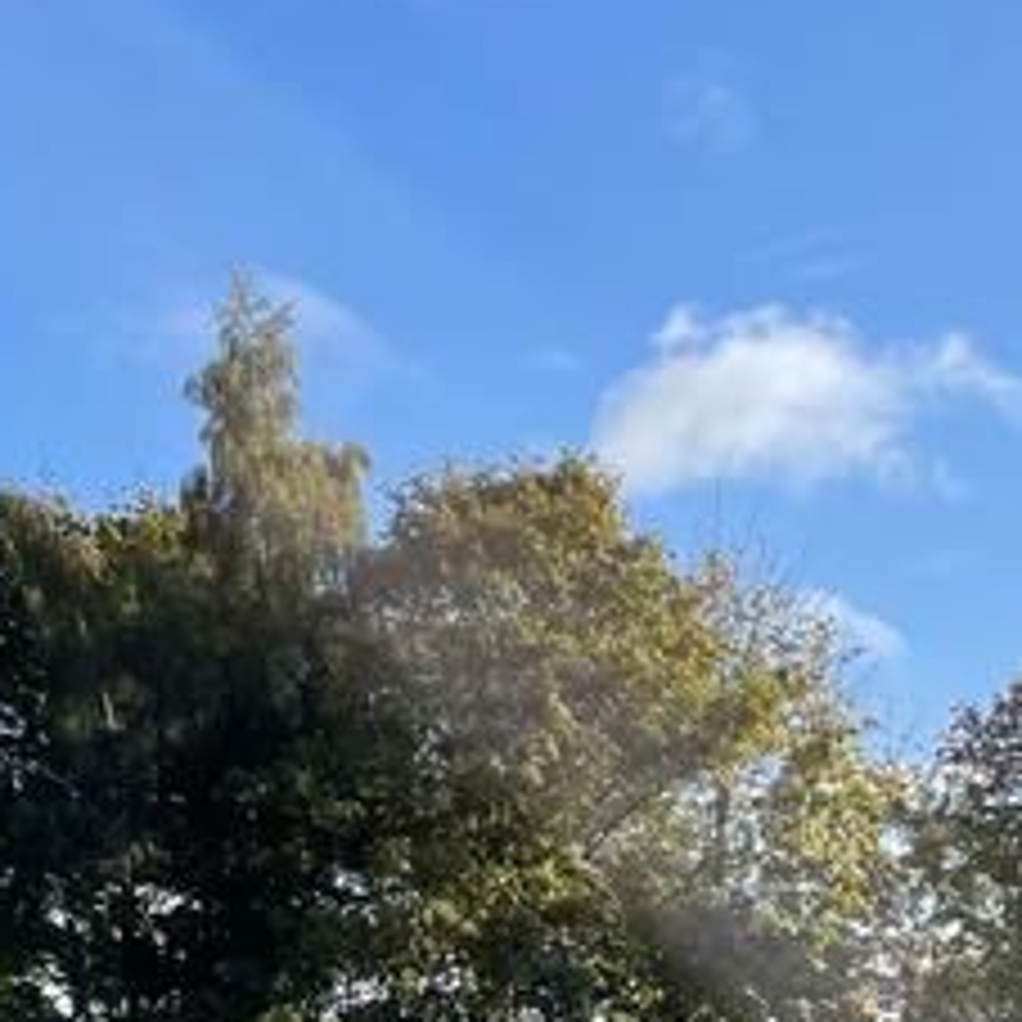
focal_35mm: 91
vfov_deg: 17.5
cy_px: 1456
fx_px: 3040
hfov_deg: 18.1
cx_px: 1247
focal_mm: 4.2
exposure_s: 1/2618
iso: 32
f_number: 1.6
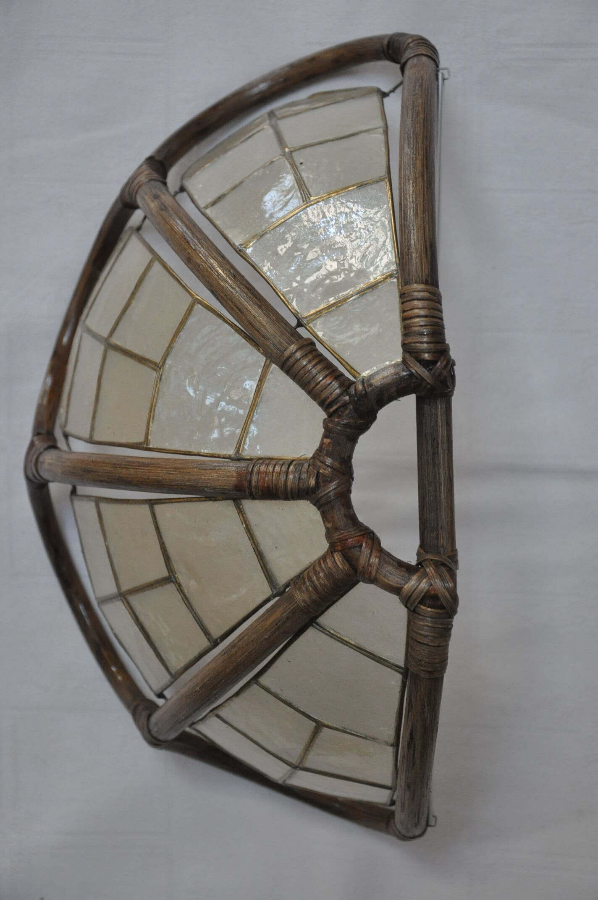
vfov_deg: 23.4
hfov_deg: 15.7
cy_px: 450
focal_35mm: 87
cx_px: 299
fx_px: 2173
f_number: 5
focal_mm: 58
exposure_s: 1/100
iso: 1600
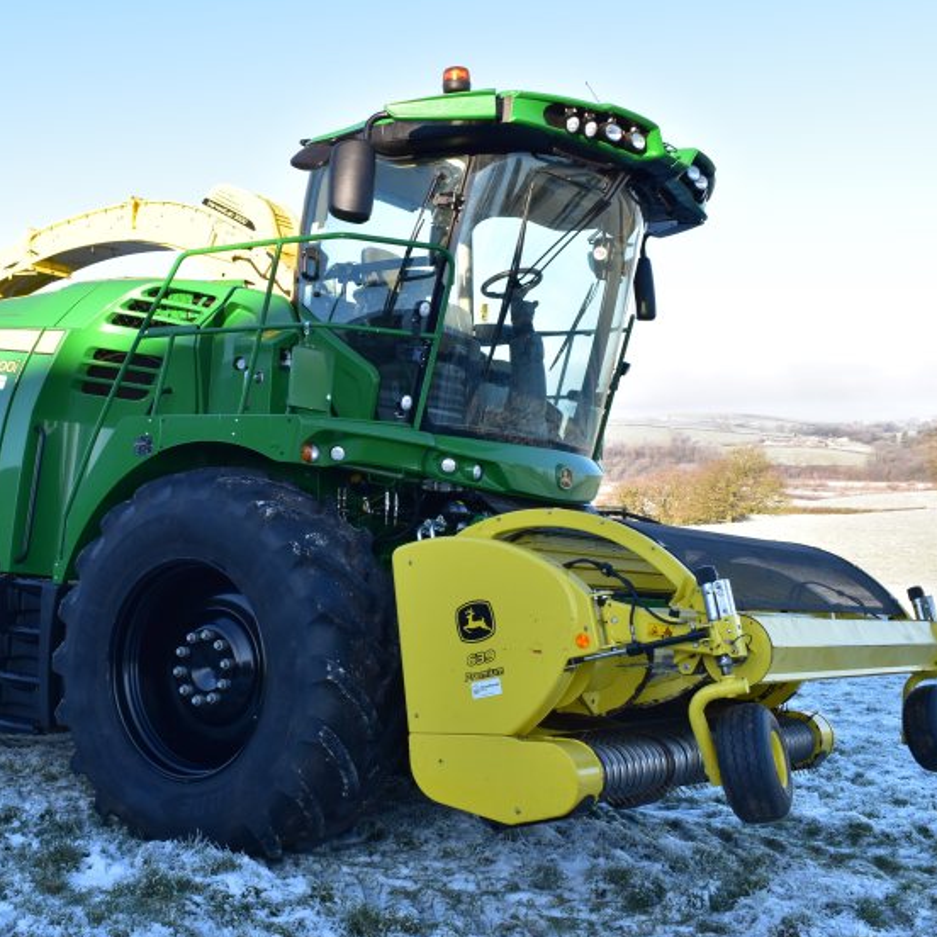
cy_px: 474
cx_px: 346
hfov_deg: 37.6
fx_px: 1367
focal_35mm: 45
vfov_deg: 37.8
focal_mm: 23
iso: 400
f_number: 10
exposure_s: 1/200
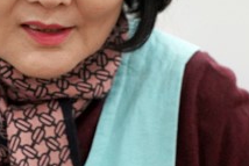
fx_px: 5821
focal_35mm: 841
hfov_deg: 2.4
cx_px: 341
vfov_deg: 1.6
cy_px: 113
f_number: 4
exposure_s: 1/250
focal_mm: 200
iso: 3200
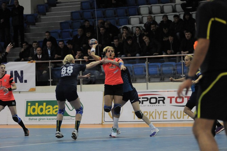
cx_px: 114
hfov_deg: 15.9
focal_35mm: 129
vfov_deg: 10.6
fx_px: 812
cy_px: 76
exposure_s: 1/500
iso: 2000
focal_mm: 86
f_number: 2.8
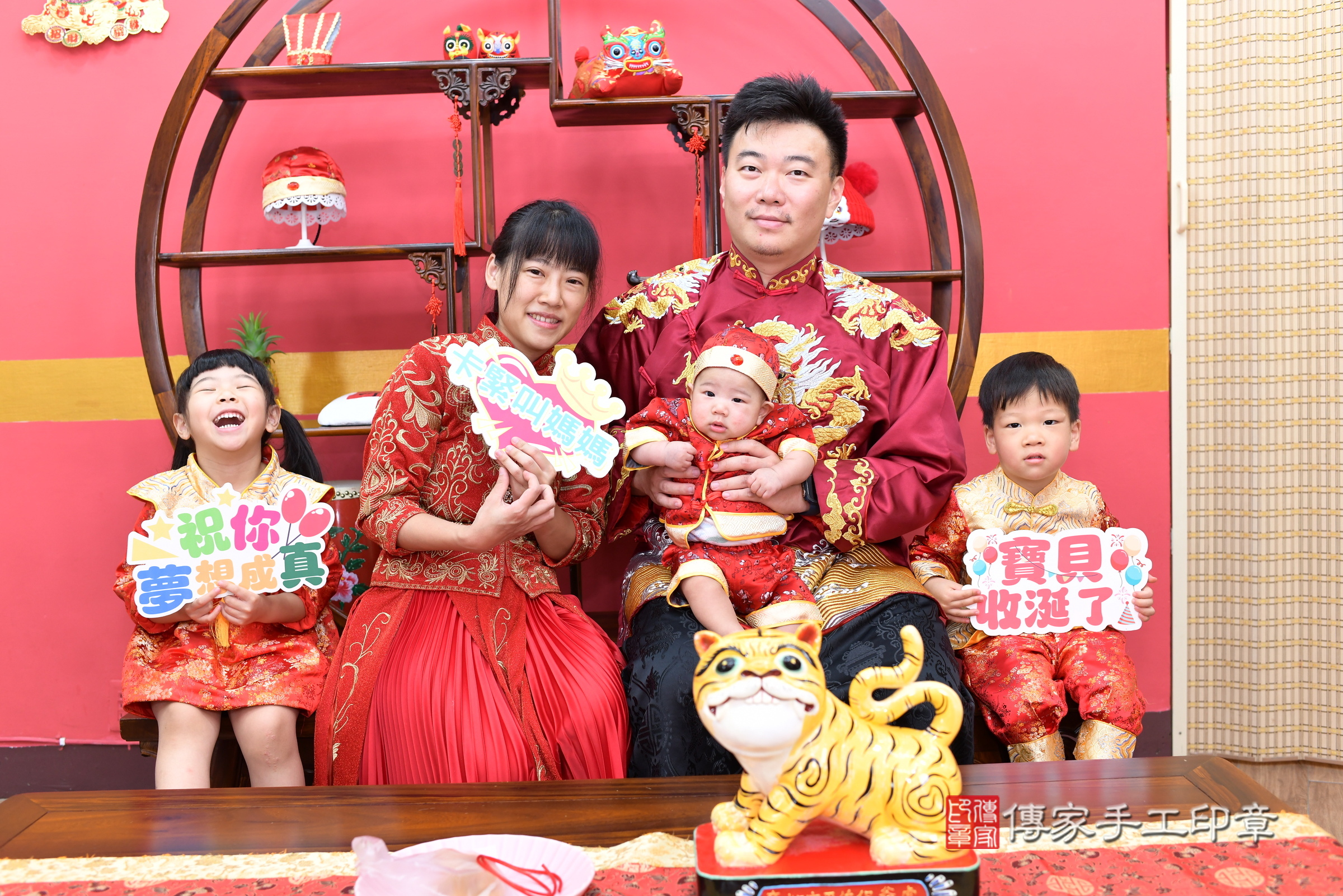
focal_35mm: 35
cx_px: 672
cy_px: 448
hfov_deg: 54.4
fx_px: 1306
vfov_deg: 37.9
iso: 800
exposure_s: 1/200
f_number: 4.5
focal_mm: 35
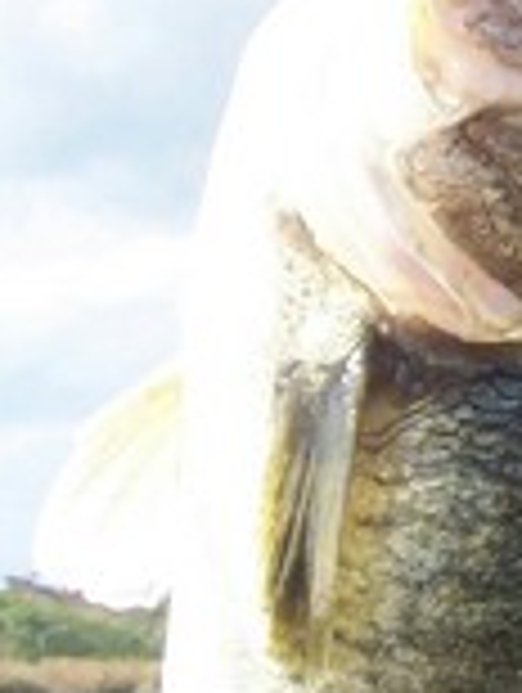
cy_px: 434
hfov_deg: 11.1
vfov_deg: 15.4
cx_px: 824
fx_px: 2567
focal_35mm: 128
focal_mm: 5.6
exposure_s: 1/250
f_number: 5.6
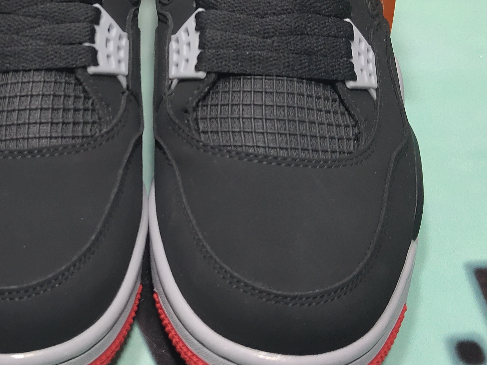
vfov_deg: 20.2
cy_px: 67
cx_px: 127
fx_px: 1013
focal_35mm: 72
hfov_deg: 26.7
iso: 152
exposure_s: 1/100
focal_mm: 4.35
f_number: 1.79
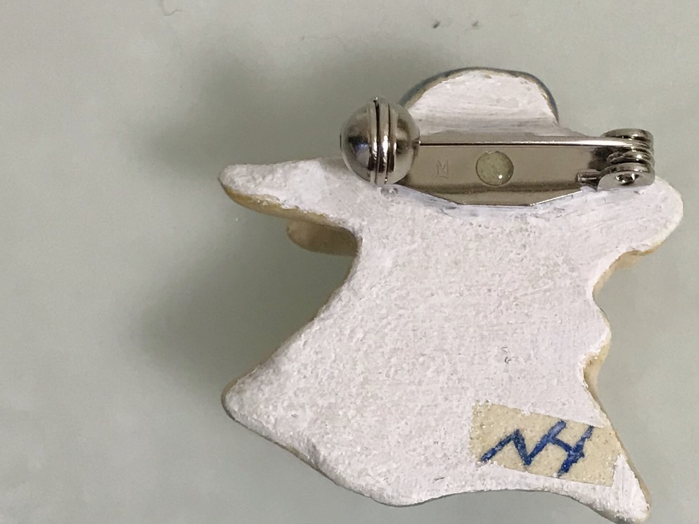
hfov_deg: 28.3
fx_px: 1373
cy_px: 322
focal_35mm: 68
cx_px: 489
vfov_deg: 21.6
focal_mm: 3.99
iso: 40
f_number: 1.8
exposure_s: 1/24
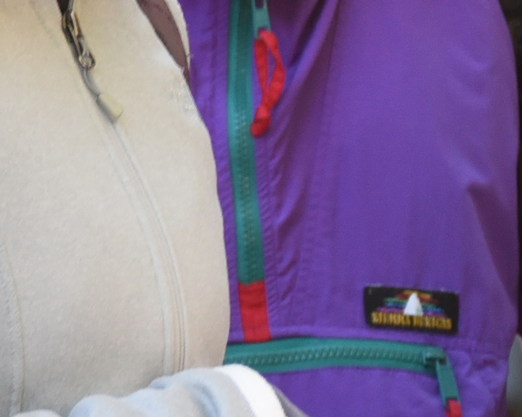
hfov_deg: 2.3
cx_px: 523
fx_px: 13085
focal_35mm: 847
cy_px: 244
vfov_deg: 1.8
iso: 1100
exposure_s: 1/250
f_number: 5.6
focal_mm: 135
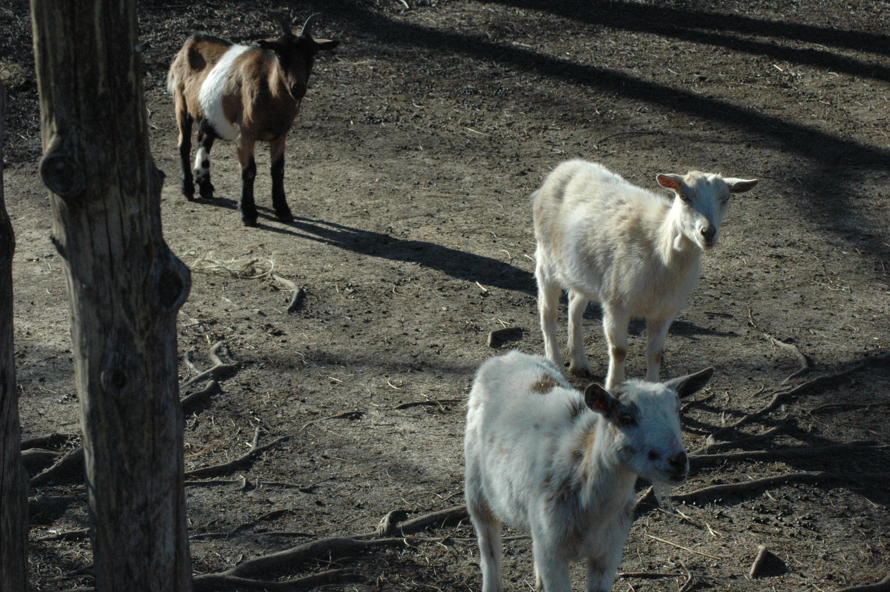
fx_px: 2594
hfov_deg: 19.5
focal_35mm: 105
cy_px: 296
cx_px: 445
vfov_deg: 13.0
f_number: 13
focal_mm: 70
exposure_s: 1/640
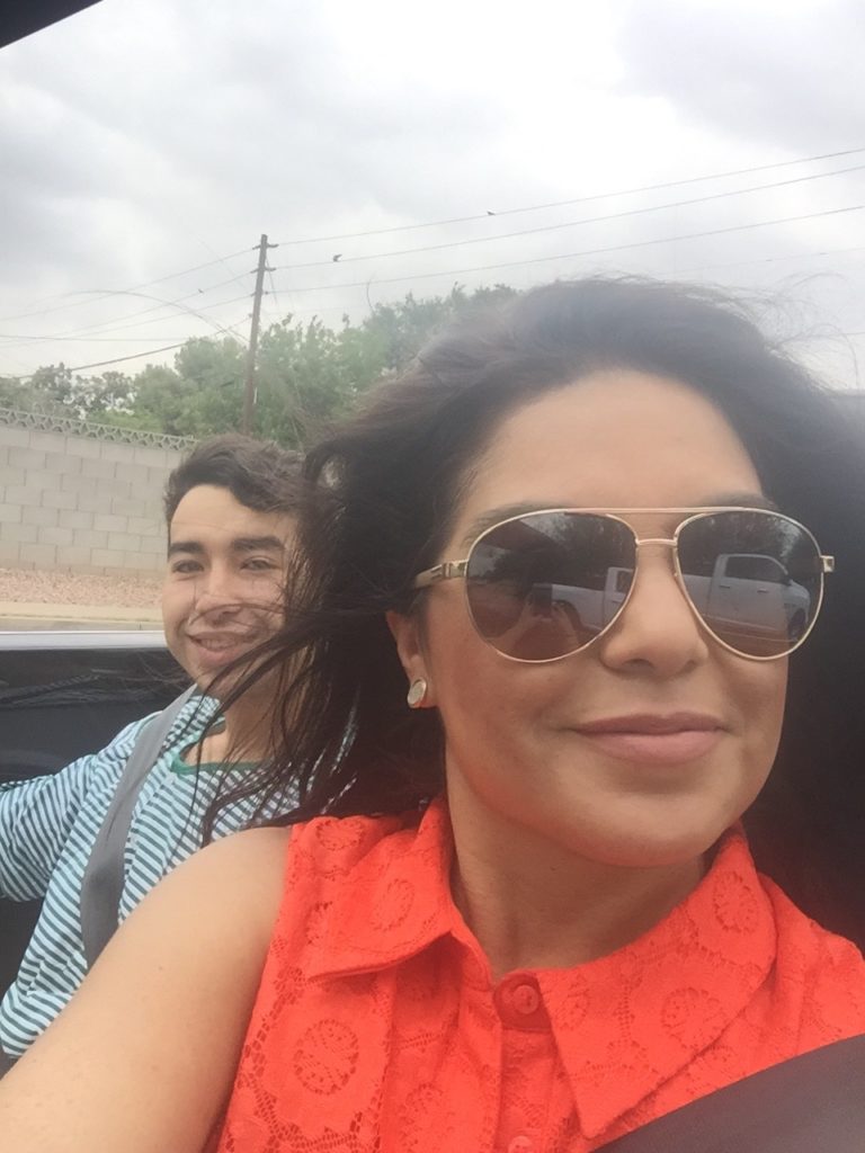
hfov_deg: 45.4
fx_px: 1033
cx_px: 432
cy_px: 576
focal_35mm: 31
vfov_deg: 58.4
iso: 32
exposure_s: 1/127
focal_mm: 2.65
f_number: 2.2
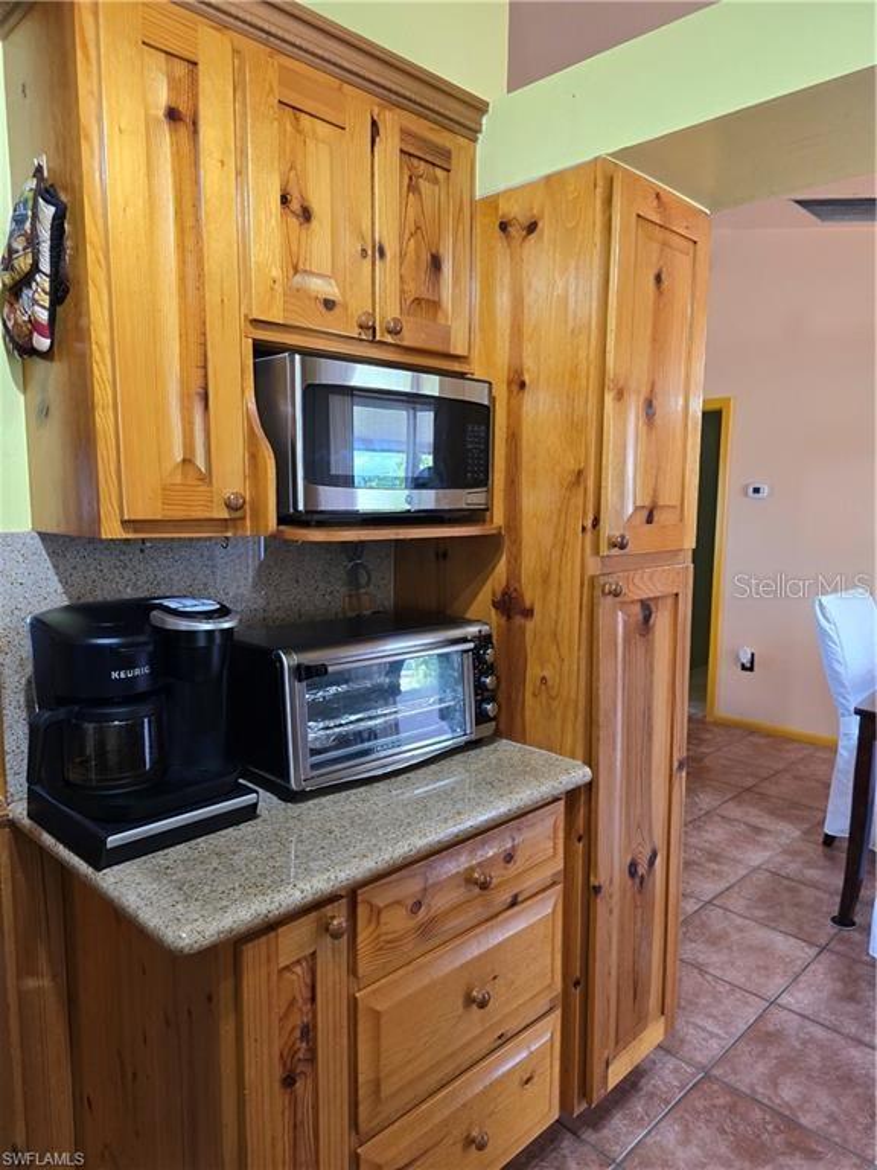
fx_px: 777
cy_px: 585
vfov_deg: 73.9
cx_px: 438
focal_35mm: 23
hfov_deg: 58.9
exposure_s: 1/120
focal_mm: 6.3
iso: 400
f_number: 1.7
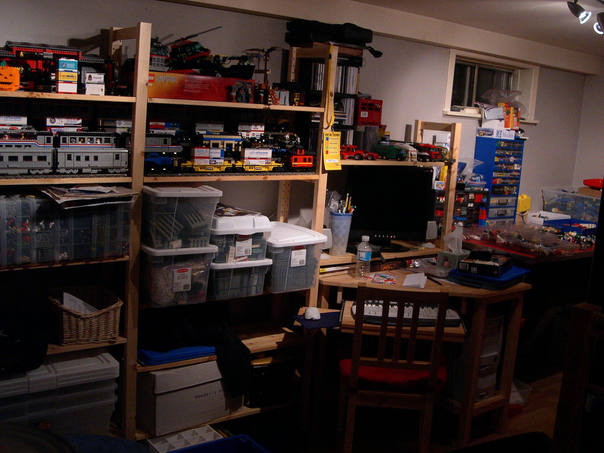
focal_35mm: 38
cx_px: 302
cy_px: 226
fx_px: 663
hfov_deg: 49.0
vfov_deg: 37.7
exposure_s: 1/57
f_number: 2.8
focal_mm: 8
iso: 400
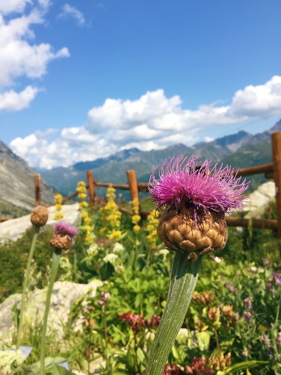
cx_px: 140
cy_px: 188
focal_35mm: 29
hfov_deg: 48.2
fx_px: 314
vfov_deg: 61.7
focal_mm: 4.15
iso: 25
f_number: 2.2
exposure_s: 1/1241
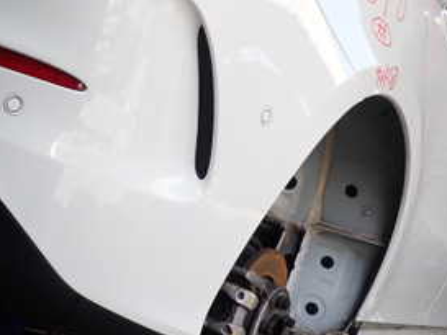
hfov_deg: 32.3
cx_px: 5
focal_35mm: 55
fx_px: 711
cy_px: 105
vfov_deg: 26.4
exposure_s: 1/200
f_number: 2
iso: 100
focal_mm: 4.5
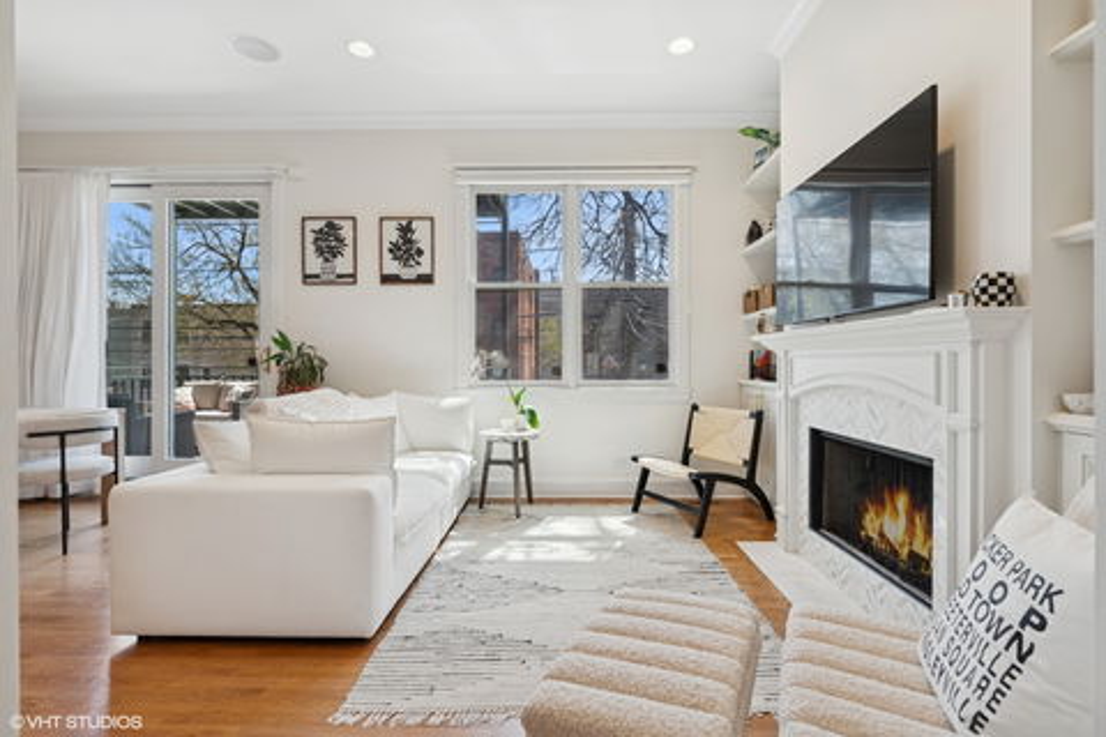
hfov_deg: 96.7
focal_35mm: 16
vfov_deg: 73.7
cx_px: 553
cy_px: 368
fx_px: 492
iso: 320
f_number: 8
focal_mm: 16
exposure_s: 1/40
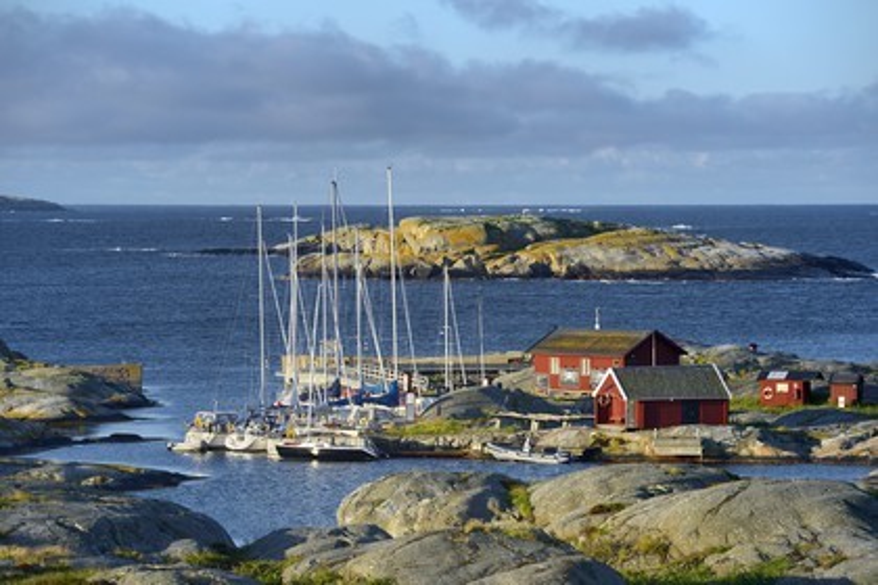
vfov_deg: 7.6
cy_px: 292
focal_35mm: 180
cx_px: 439
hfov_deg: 11.4
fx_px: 4390
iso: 200
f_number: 8
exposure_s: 1/320
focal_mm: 180
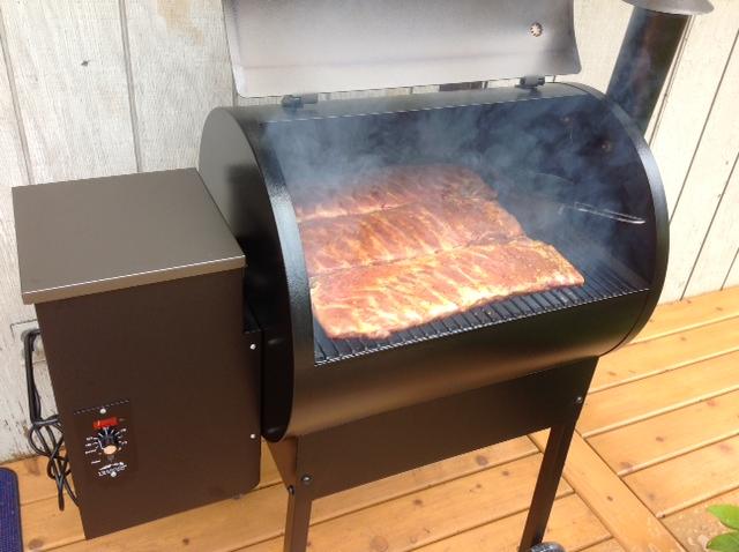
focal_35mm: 35
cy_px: 276
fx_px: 746
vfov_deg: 40.6
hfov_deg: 52.7
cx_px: 370
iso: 80
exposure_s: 1/270
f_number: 2.4
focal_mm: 4.28
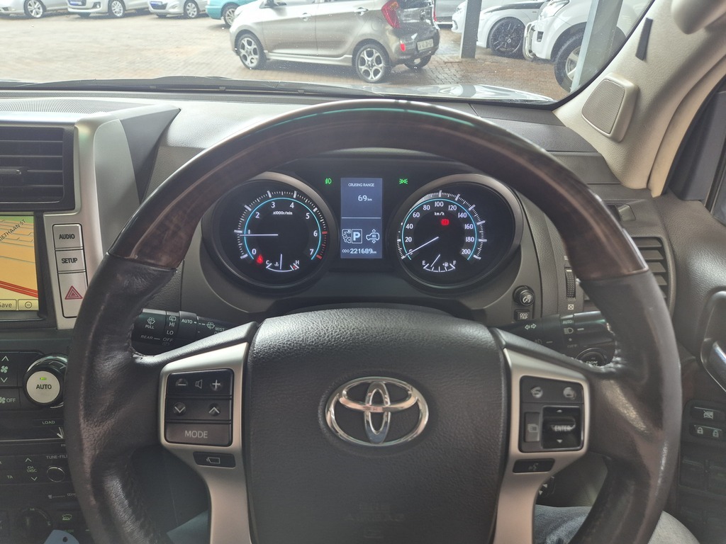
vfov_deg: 58.9
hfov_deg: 73.9
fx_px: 482
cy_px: 272
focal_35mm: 23
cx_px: 363
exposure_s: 1/180
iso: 125
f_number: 1.8
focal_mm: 5.4
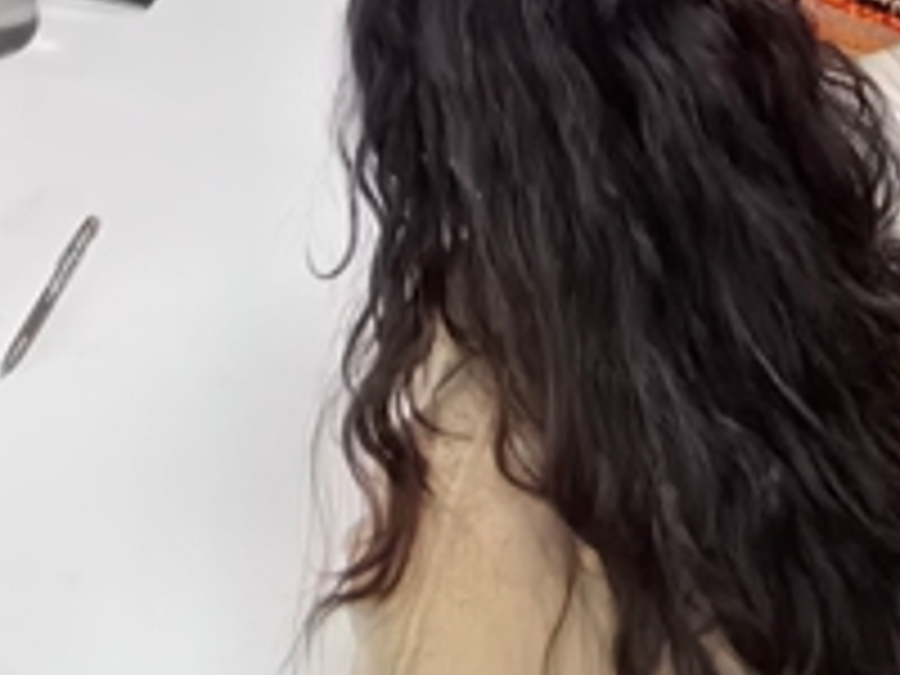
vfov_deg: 17.3
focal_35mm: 64
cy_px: -634
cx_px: 225
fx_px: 1664
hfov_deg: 29.8
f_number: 2.2
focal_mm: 1.68
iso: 160
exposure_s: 1/50
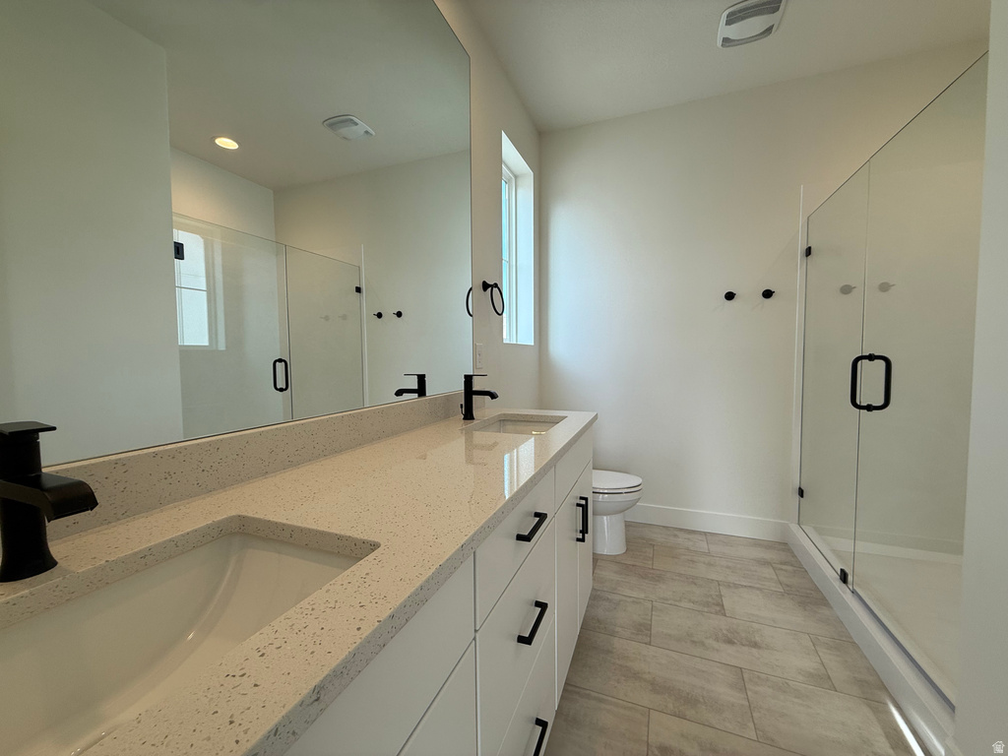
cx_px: 504
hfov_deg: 102.1
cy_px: 378
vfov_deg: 85.7
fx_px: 408
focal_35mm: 14
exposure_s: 1/134
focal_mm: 2.22
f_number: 2.2
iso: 50
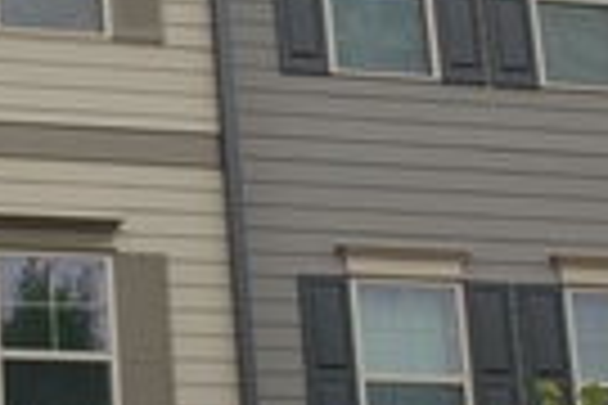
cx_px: -176
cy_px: 218
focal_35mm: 149
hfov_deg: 13.3
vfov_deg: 9.2
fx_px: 2516
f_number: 8
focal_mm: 28
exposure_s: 1/250
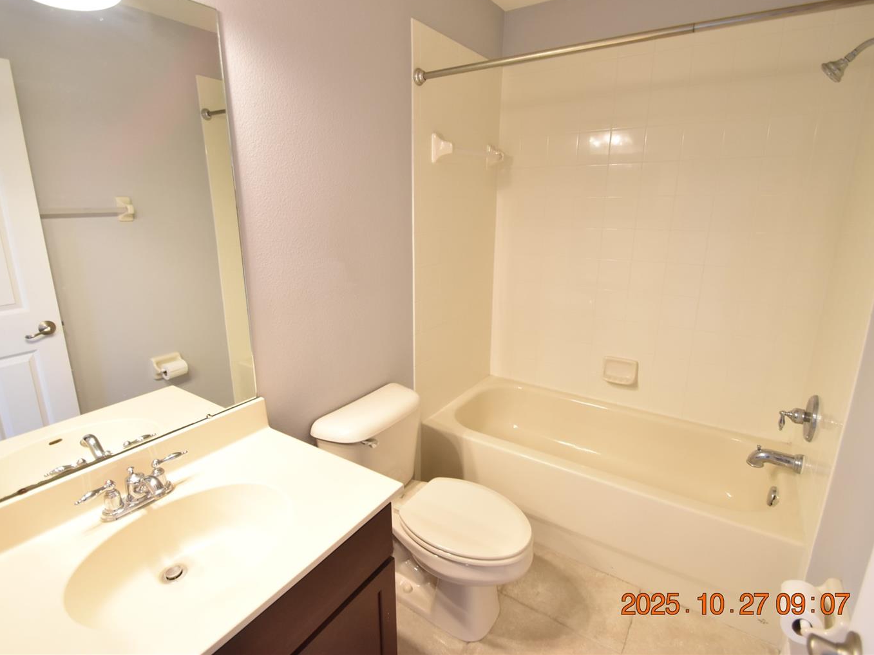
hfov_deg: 91.0
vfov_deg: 74.7
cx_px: 432
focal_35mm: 17
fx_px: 429
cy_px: 313
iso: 800
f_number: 3.5
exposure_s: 1/60
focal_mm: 10
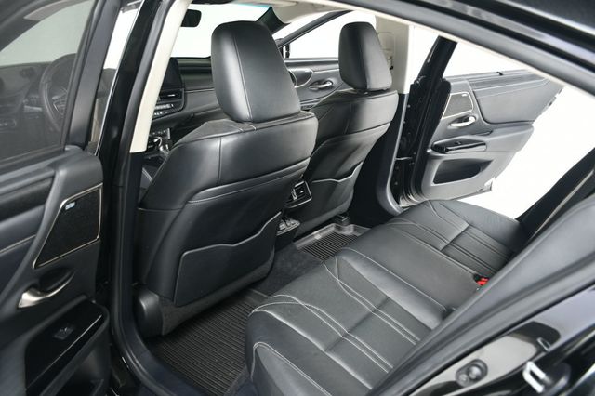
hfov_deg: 62.0
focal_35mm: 30
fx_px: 496
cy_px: 198
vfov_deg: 43.6
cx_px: 298
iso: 100
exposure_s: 1/160
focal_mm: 20
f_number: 3.5
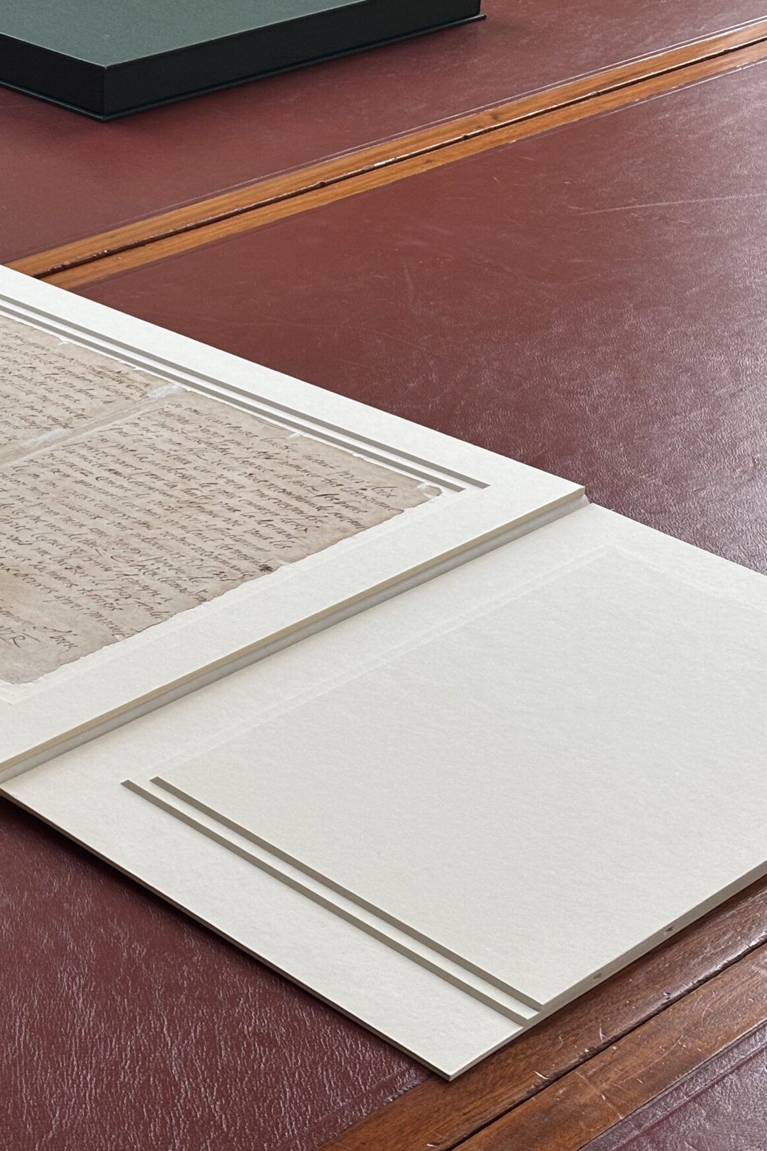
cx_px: -9
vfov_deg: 25.7
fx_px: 2526
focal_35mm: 79
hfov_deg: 16.9
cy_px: 527
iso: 50
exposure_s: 1/60
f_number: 1.6
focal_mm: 5.96
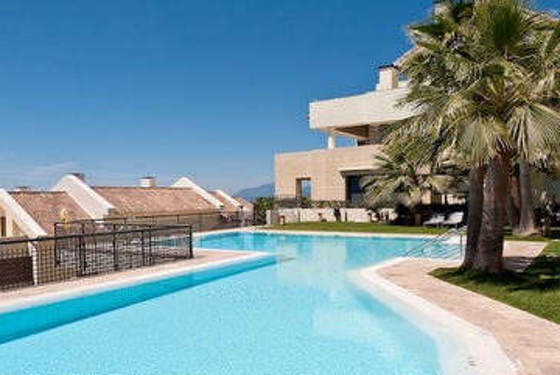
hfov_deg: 65.4
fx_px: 436
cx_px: 271
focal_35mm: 28
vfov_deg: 46.3
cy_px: 223
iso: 200
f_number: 6.3
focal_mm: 21
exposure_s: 1/2000
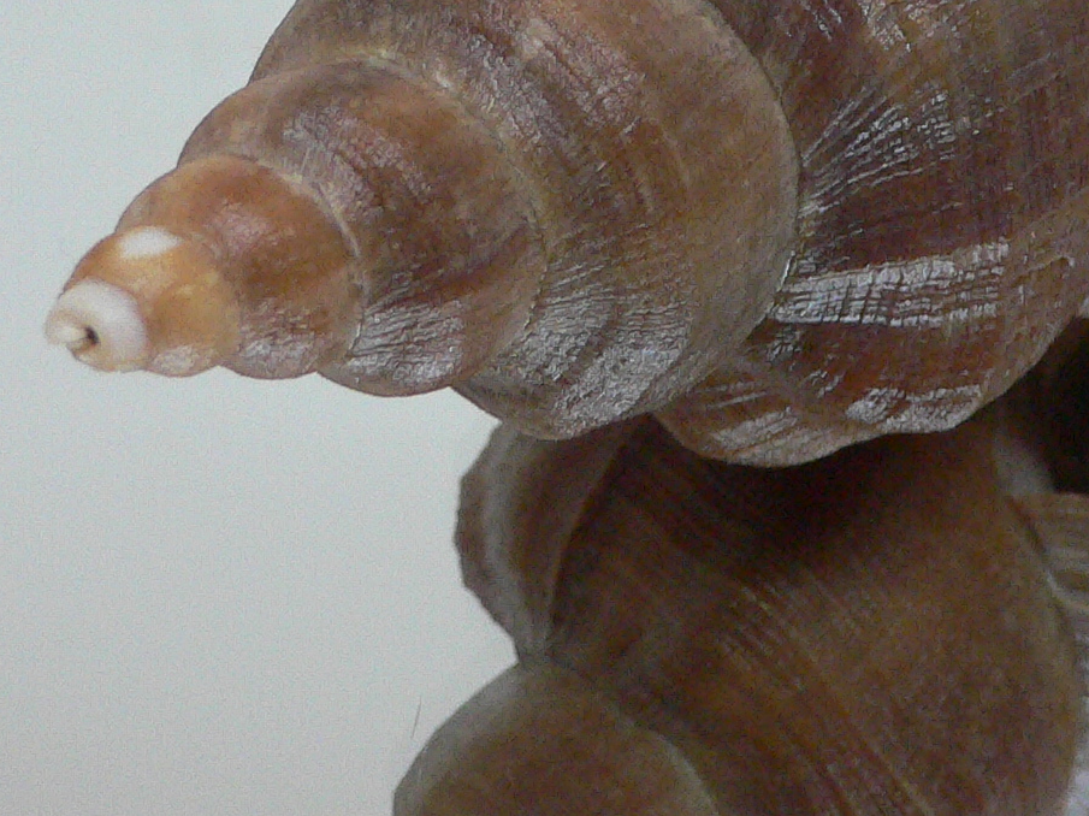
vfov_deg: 18.2
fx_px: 2453
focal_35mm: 78
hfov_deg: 24.6
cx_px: 888
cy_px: -63
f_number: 2.8
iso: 200
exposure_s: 1/40
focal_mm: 4.6
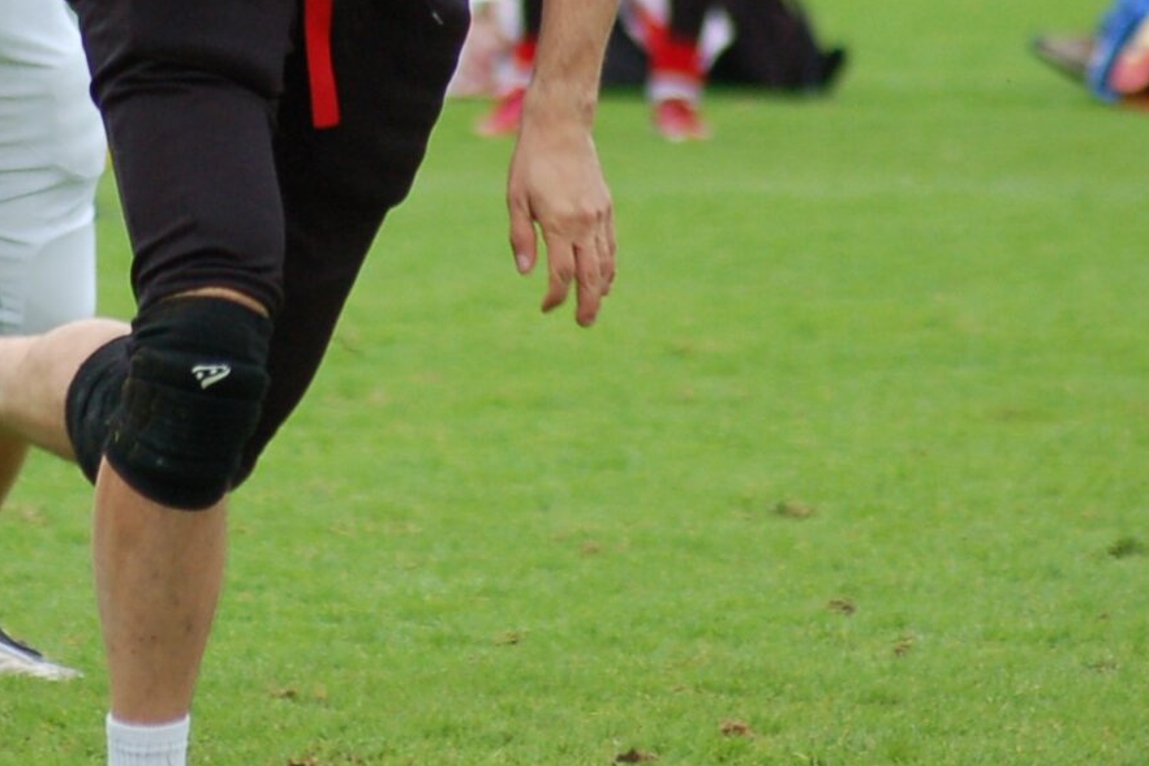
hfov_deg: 2.5
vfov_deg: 1.7
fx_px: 26233
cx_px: 229
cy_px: 133
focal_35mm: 822
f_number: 5.3
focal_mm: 220
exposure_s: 1/500
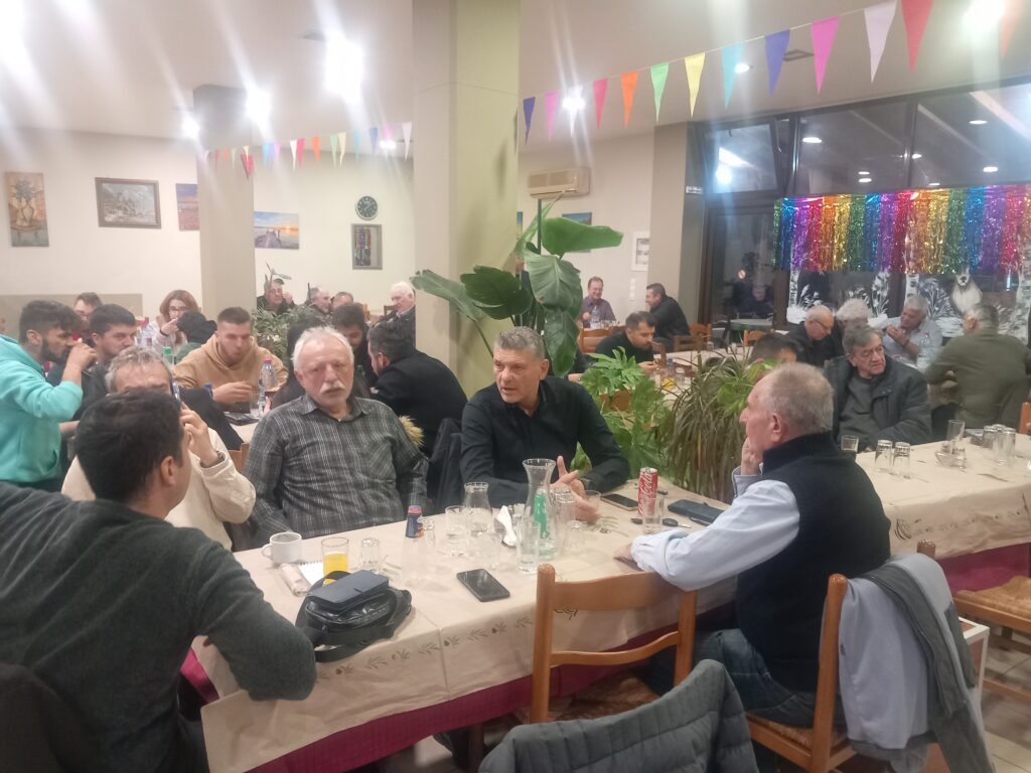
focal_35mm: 27
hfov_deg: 65.3
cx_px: 516
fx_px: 804
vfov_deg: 51.4
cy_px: 386
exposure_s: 1/25
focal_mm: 4
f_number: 1.8
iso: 400
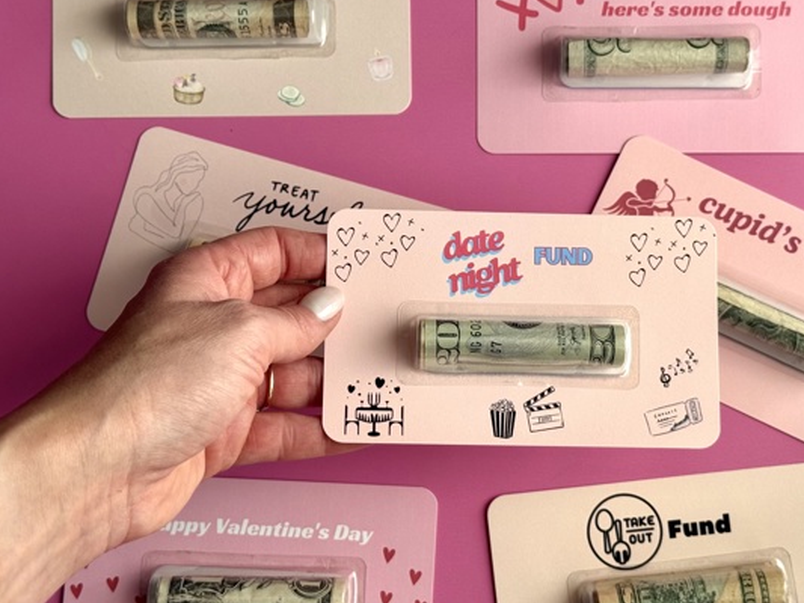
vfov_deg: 23.3
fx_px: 1464
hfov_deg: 30.7
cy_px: 301
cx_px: 468
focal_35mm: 63
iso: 64
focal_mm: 6.76
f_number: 1.78
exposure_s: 1/592
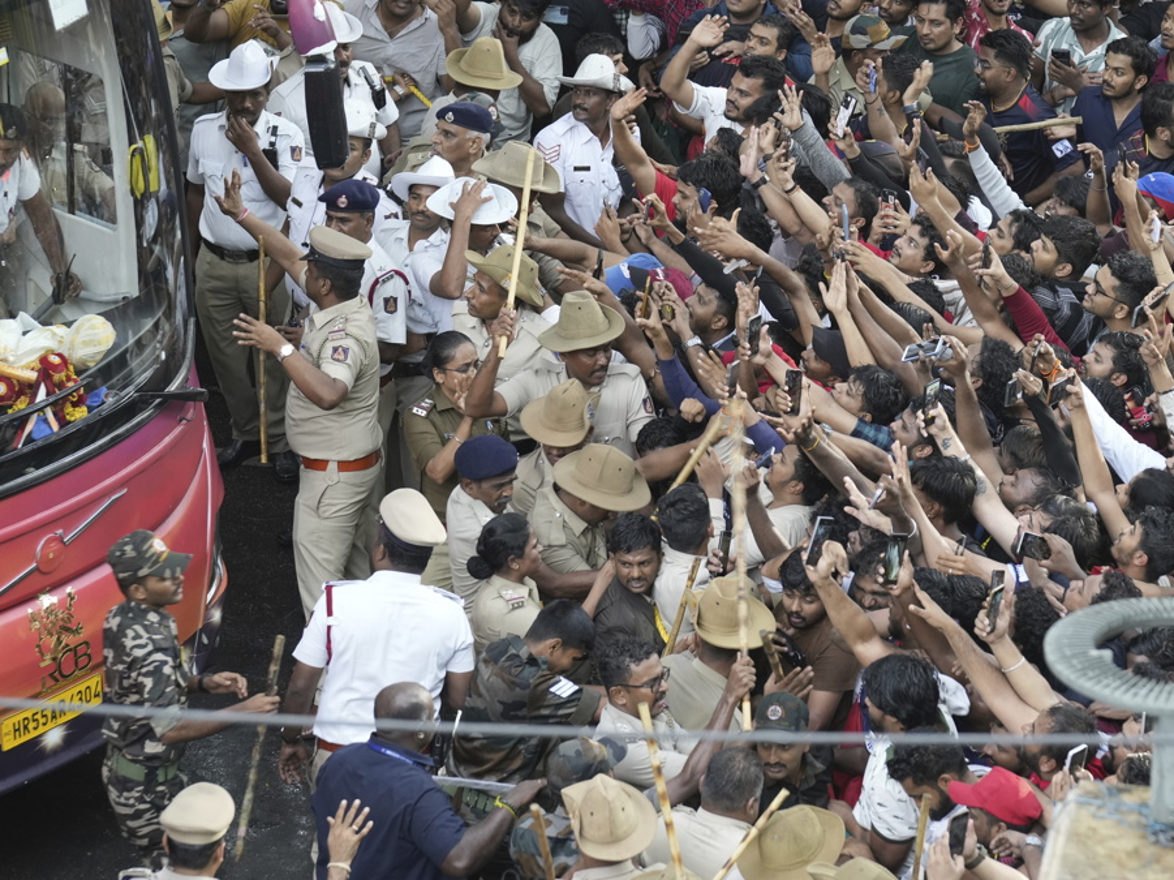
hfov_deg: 11.0
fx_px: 6102
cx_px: 640
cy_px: 327
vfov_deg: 8.2
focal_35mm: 180
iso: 800
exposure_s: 1/125
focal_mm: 124
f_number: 4.5
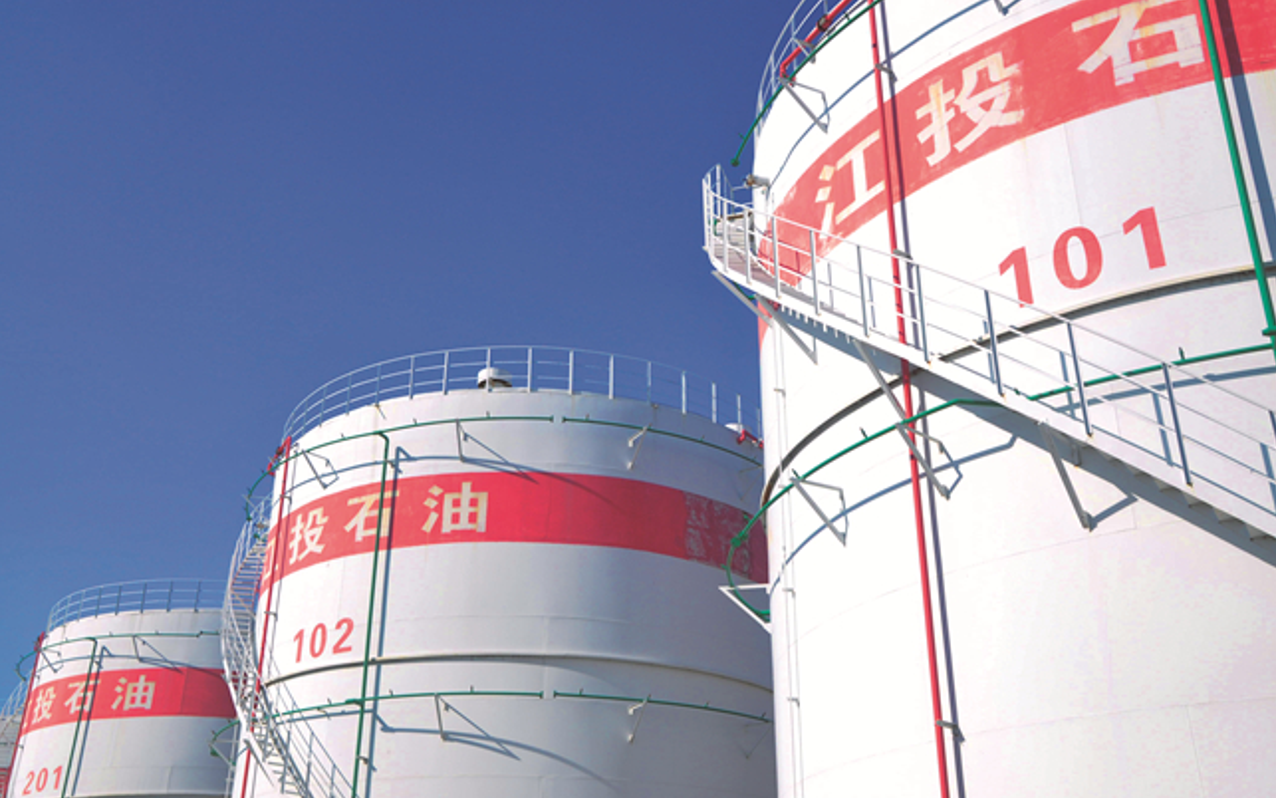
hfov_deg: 52.7
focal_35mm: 37
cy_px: 374
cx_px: 635
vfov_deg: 34.4
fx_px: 1287
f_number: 9
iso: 200
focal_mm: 24
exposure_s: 1/400
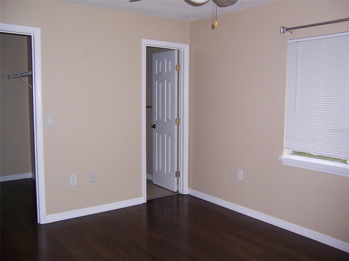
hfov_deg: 55.4
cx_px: 174
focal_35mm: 33
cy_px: 130
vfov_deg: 42.9
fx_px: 333
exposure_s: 1/60
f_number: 2.8
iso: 80
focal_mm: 5.5
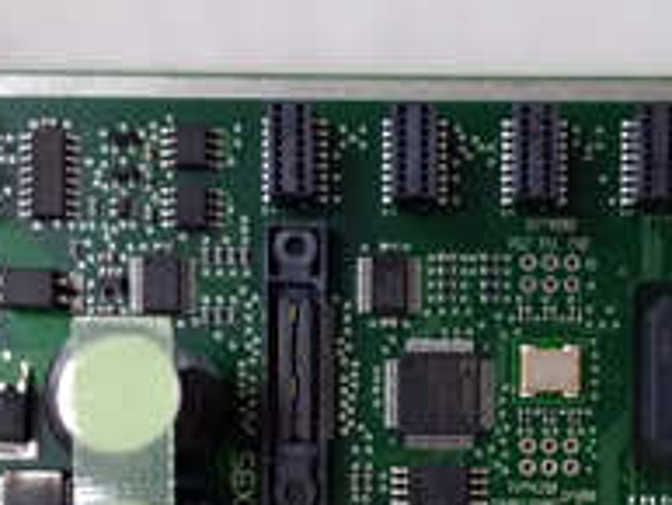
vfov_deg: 20.4
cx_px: 463
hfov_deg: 27.5
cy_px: 507
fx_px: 1360
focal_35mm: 70
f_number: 2
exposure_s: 1/33
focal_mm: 3.79
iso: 655
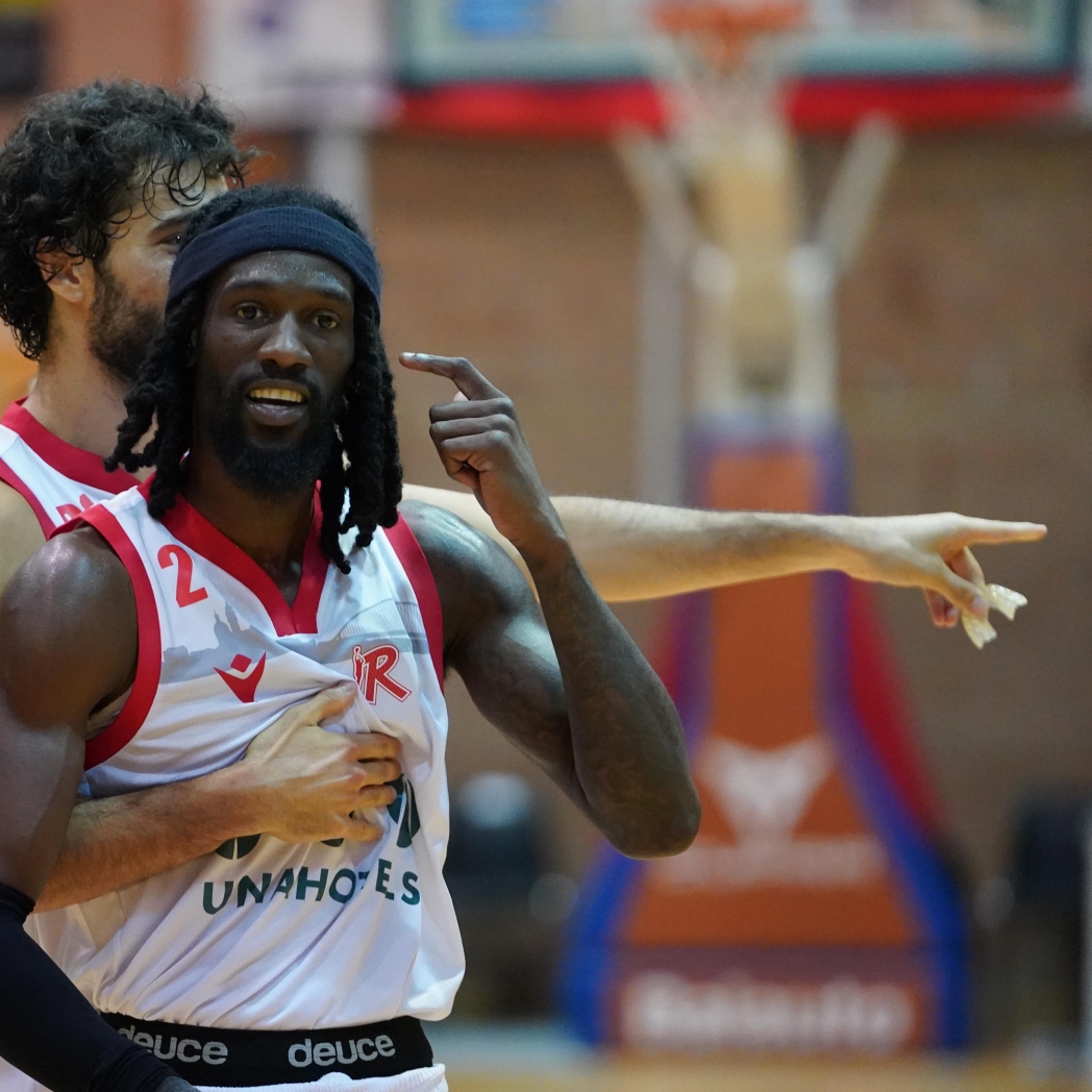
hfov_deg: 6.0
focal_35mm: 292
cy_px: 554
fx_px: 10422
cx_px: 249
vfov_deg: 6.0
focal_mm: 200
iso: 8000
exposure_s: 1/1000
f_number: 3.2
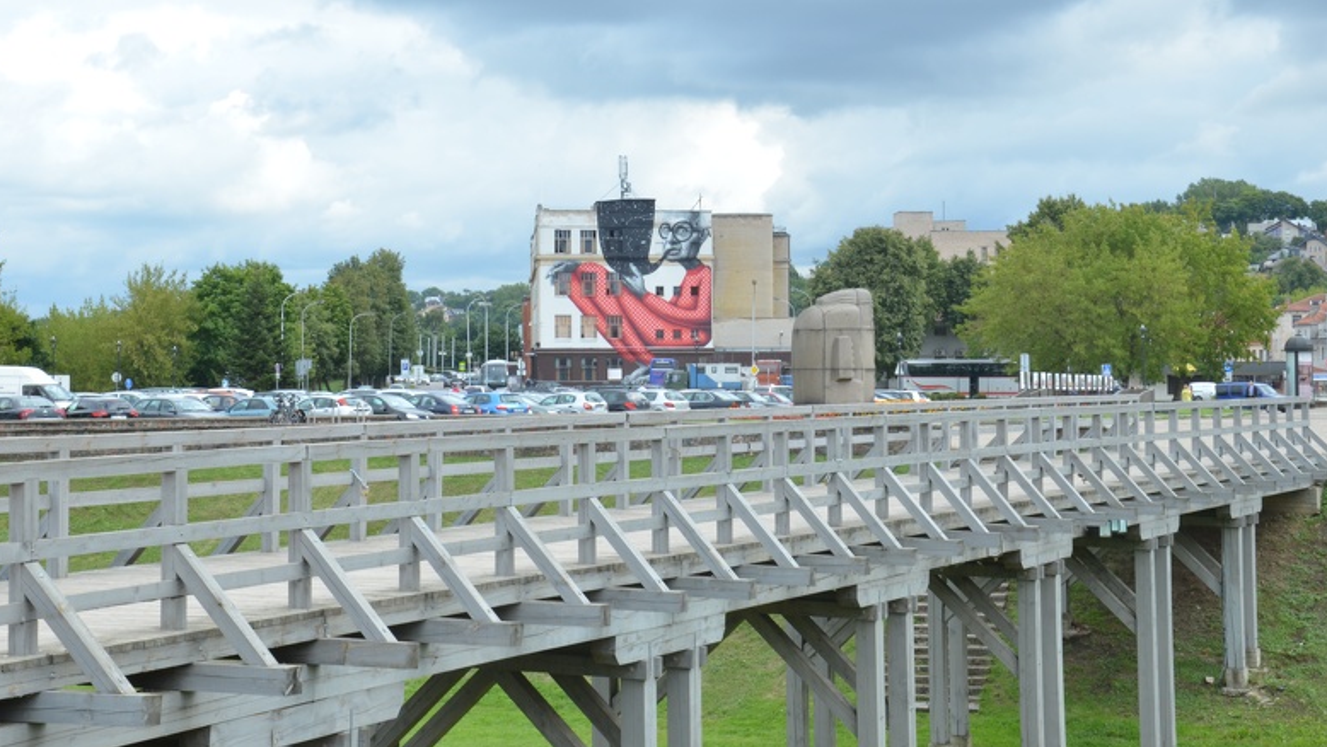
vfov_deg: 18.0
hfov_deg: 31.4
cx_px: 657
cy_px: 307
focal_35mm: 67
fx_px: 2358
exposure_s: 1/80
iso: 320
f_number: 18
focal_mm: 42
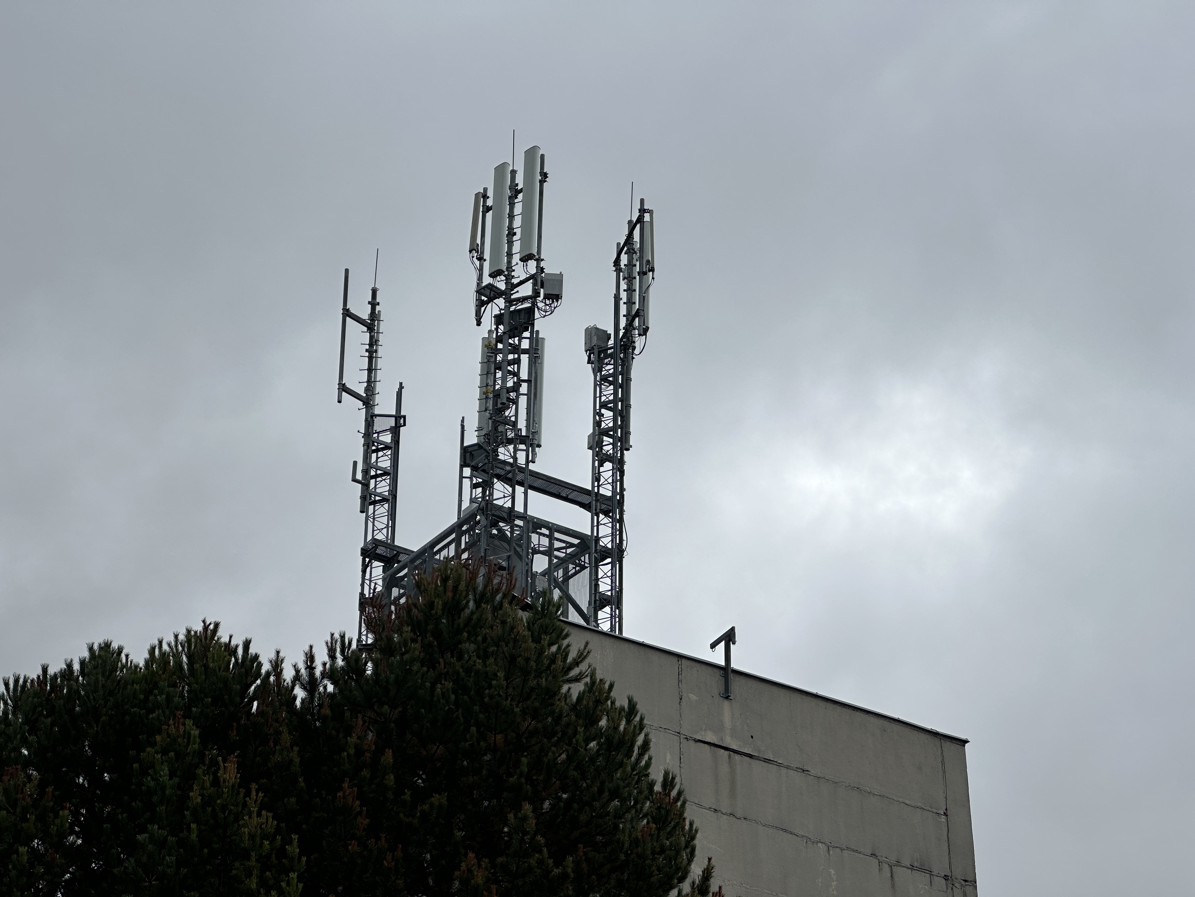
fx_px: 2658
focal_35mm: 77
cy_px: 448
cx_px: 598
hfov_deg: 25.3
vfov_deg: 19.1
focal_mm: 9
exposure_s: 1/713
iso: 32
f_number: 2.8
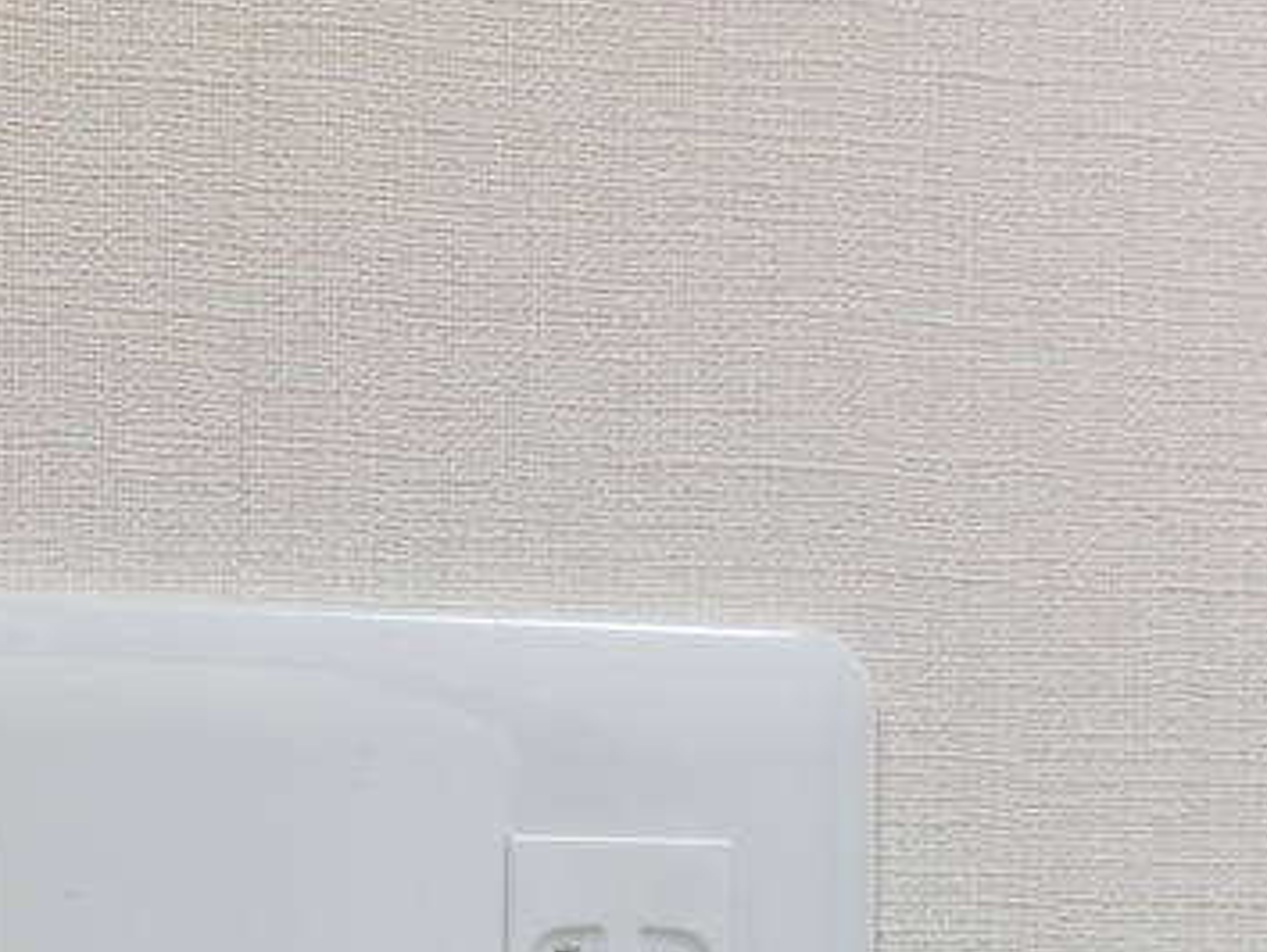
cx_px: 208
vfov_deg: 21.0
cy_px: 1167
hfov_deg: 29.0
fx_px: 2381
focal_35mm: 65
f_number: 1.8
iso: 125
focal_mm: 5.23
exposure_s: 1/60
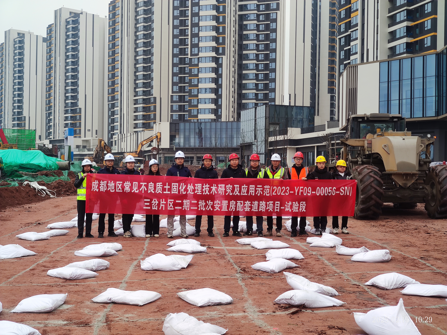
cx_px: 224
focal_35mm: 48
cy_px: 168
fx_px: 620
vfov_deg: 30.3
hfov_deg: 39.7
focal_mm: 8.16
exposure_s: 1/155
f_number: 2
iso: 50
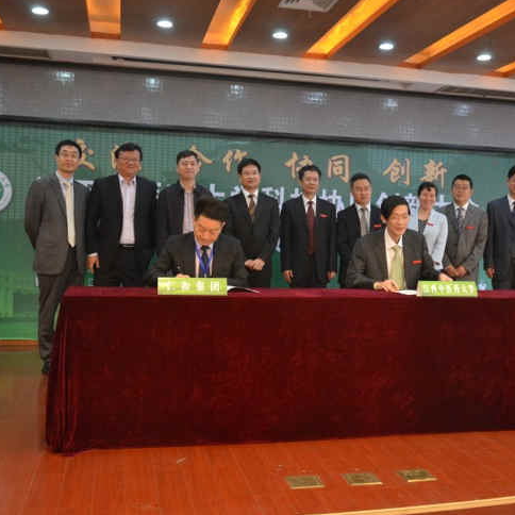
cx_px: 296
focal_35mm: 41
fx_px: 684
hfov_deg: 41.1
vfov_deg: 41.3
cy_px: 256
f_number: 3.8
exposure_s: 1/20
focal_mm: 21
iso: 1600
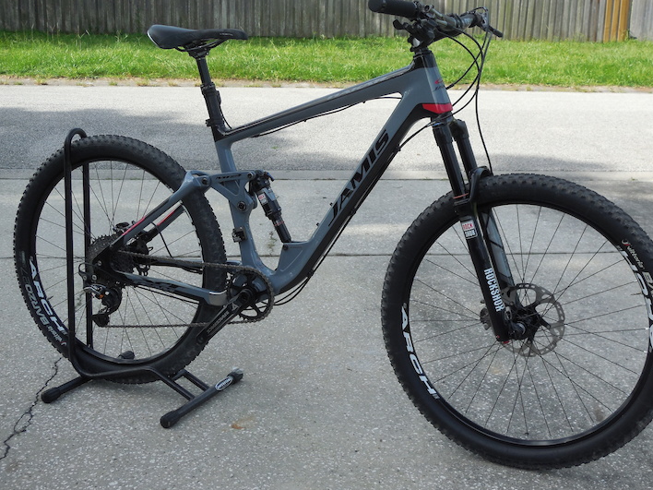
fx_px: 981
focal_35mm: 52
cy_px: 231
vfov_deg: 28.0
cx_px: 354
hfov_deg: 36.8
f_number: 3.8
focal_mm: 8.2
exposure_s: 1/640
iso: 125
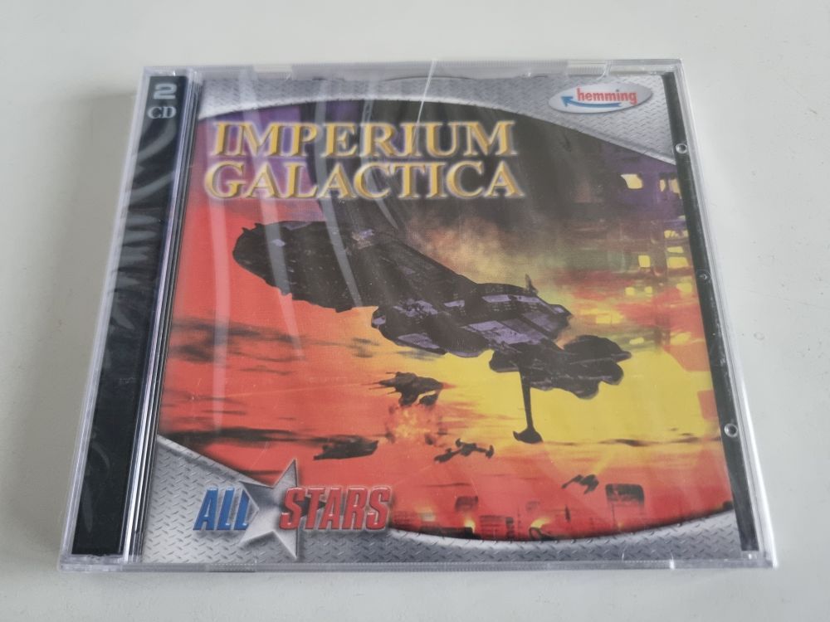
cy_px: 311
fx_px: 623
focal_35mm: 26
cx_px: 415
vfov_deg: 53.1
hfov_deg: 67.3
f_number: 1.8
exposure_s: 1/50
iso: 640
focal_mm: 5.4
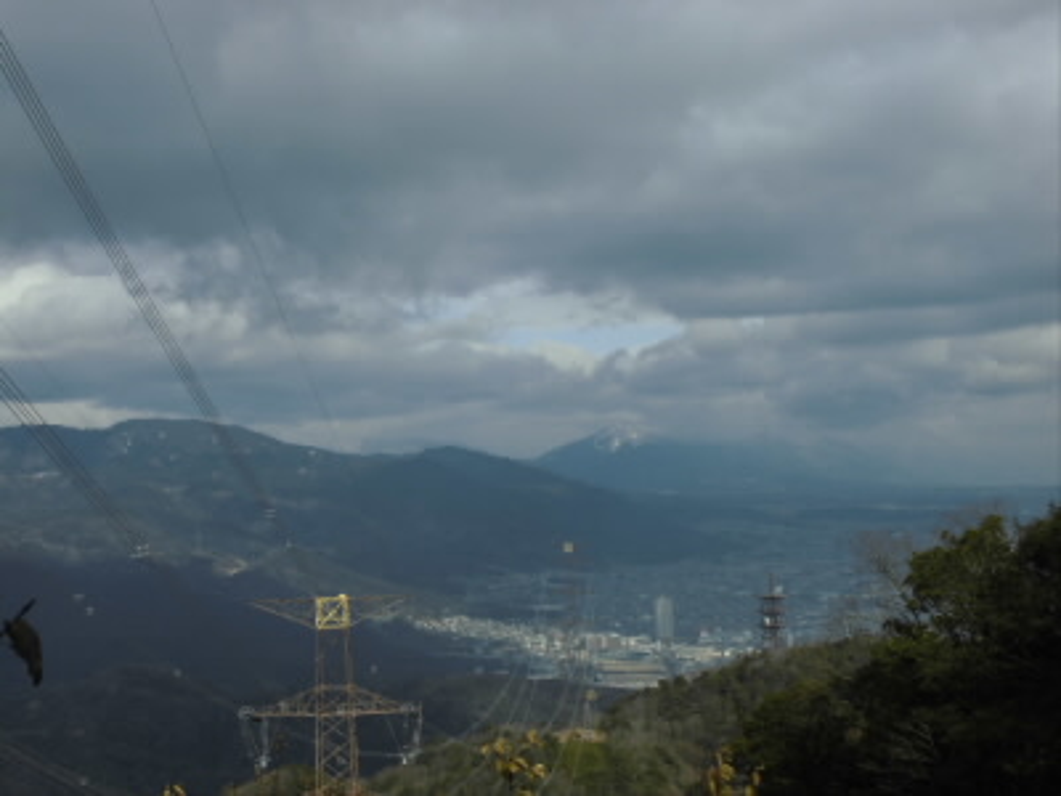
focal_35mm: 64
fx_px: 1962
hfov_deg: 30.3
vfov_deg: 22.9
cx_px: 530
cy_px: 398
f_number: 5.6
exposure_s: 1/500
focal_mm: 11.5
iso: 100
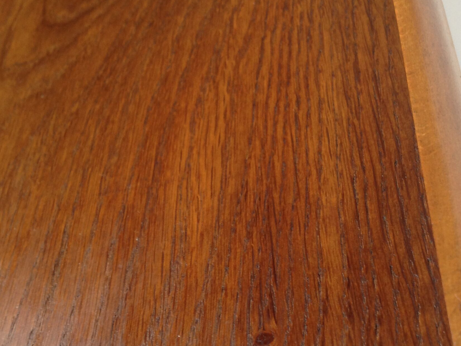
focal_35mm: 55
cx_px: 208
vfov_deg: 26.2
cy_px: 258
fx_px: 732
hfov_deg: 34.9
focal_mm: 4.28
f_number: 2.4
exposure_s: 1/17
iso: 64
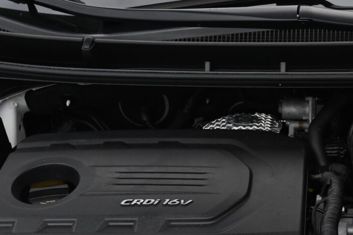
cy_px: 238
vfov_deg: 13.6
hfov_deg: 20.4
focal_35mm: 99
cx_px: 275
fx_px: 971
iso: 200
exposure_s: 1/250
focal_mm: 28
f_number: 4.5
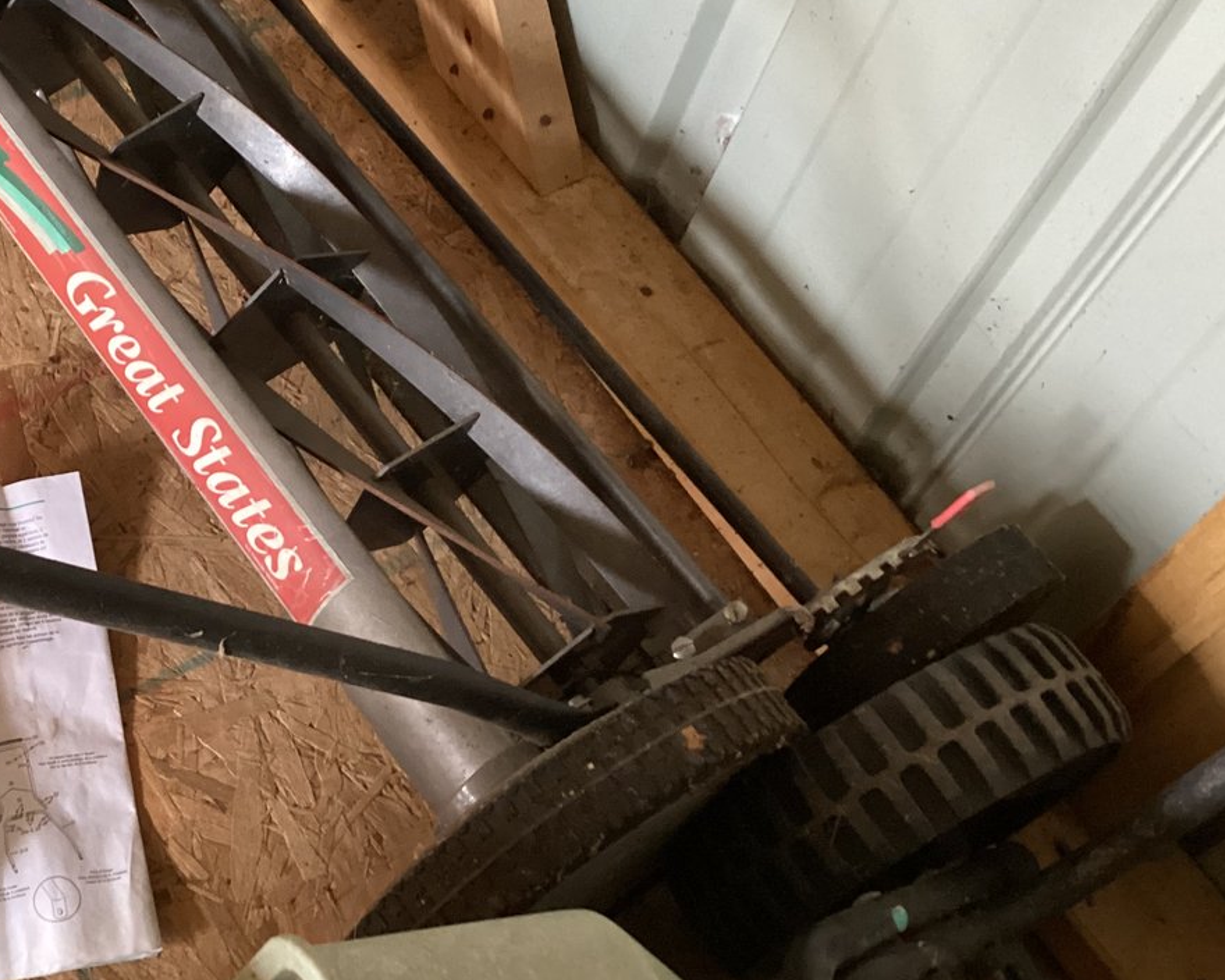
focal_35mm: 52
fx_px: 1885
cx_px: 212
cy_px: 378
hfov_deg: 34.7
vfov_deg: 29.0
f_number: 2.4
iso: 320
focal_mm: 3.3
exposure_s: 1/30
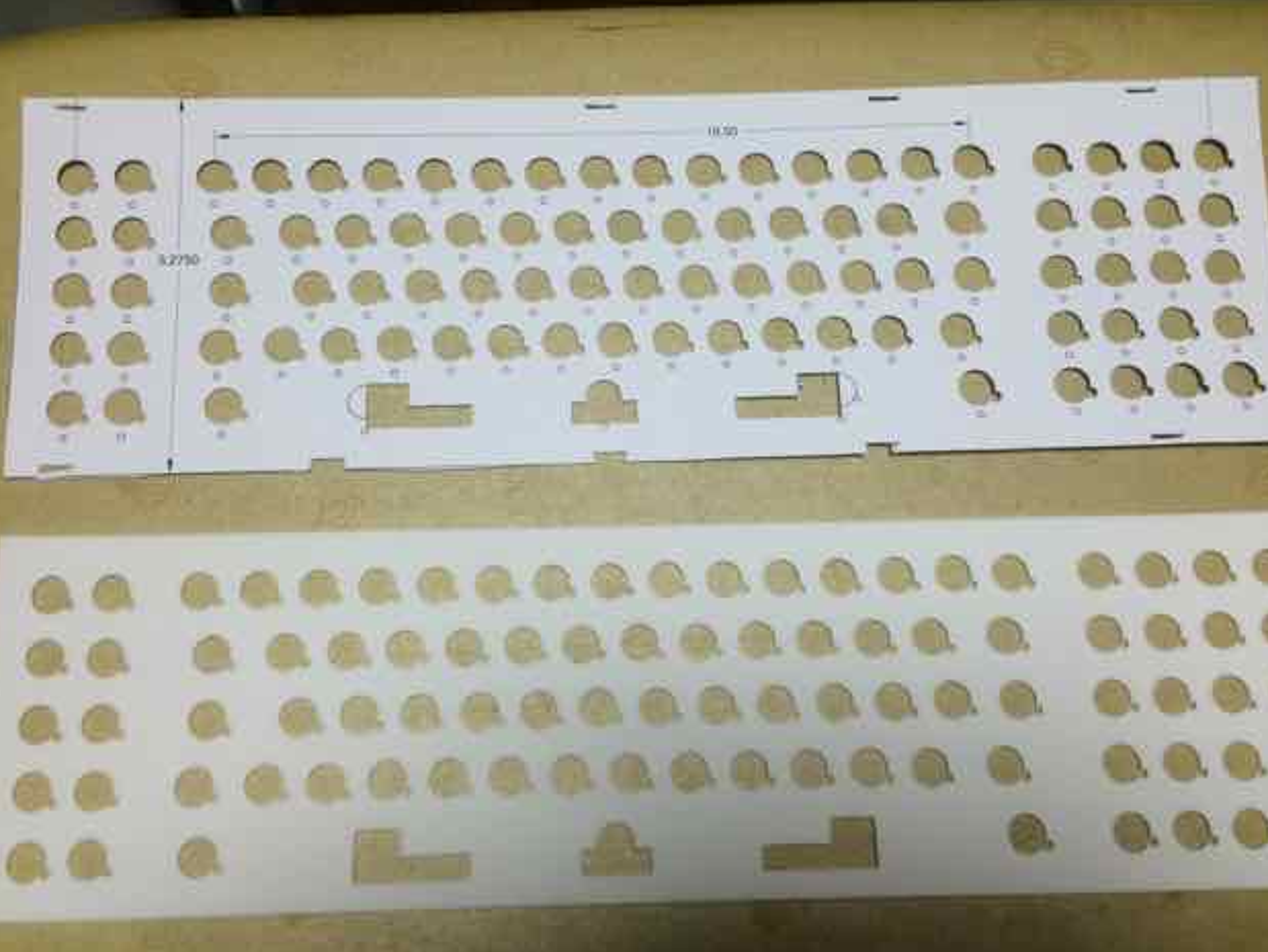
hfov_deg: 58.3
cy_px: 483
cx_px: 639
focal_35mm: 31
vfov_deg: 45.5
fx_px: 1136
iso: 40
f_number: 2.2
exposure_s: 1/30
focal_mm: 4.12
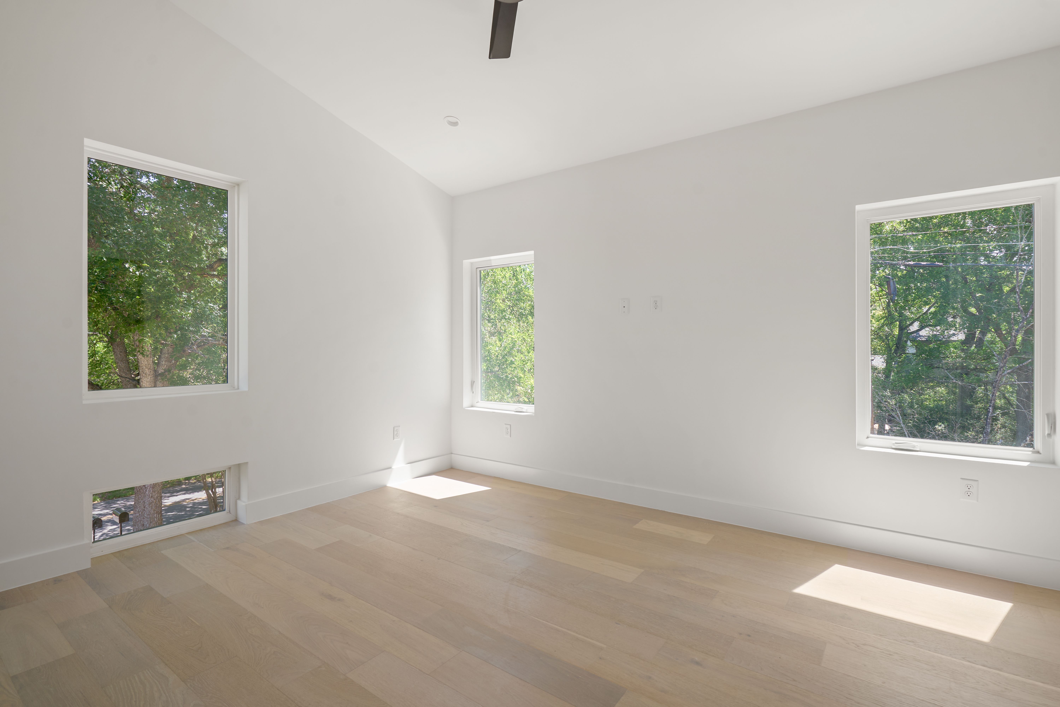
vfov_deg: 73.7
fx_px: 471
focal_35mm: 16
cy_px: 354
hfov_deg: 96.7
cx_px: 530
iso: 100
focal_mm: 16
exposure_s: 1/15
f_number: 8
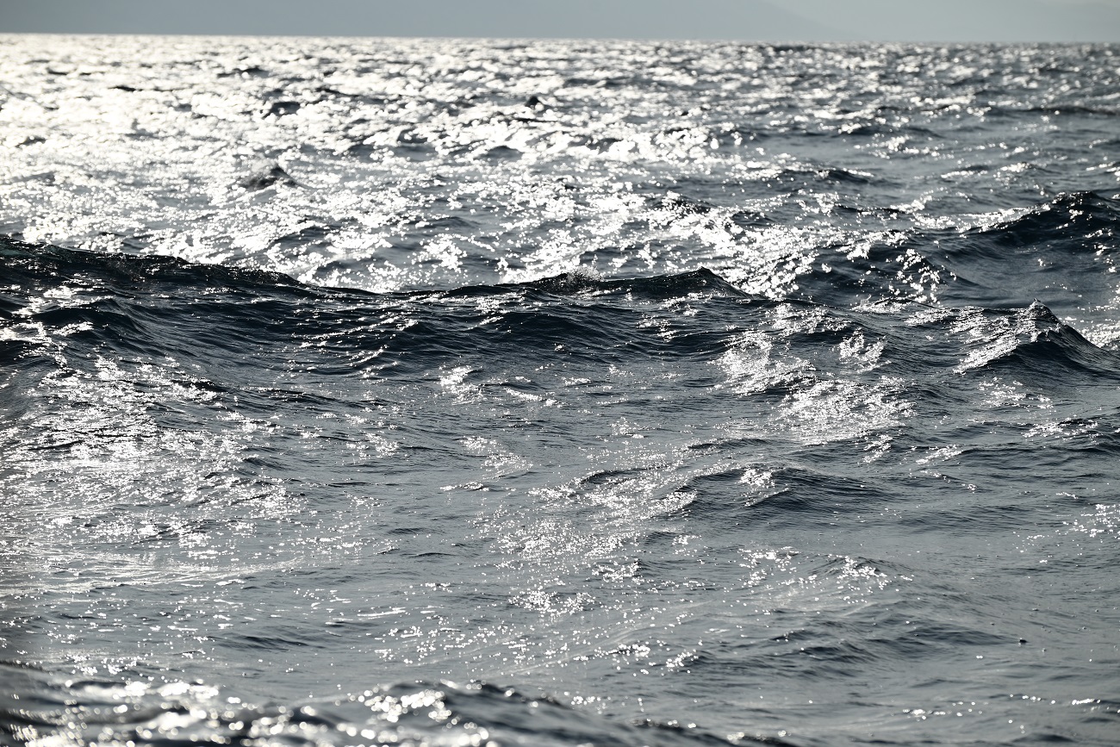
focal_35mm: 155
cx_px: 560
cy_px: 374
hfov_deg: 13.2
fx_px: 4822
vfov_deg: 8.9
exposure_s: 1/1600
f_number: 8
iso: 100
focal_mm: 155
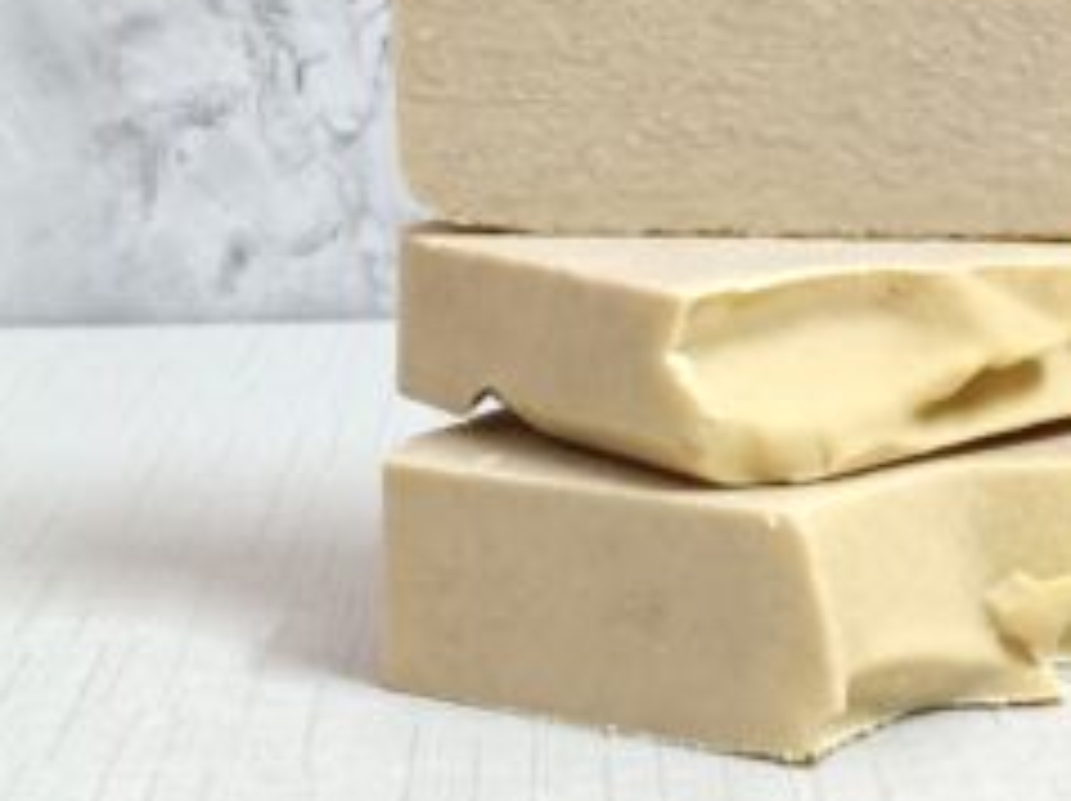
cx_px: 778
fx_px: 2565
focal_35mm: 83
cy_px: 137
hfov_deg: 23.4
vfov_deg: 17.6
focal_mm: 4.84
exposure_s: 1/25
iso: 1250
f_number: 1.8
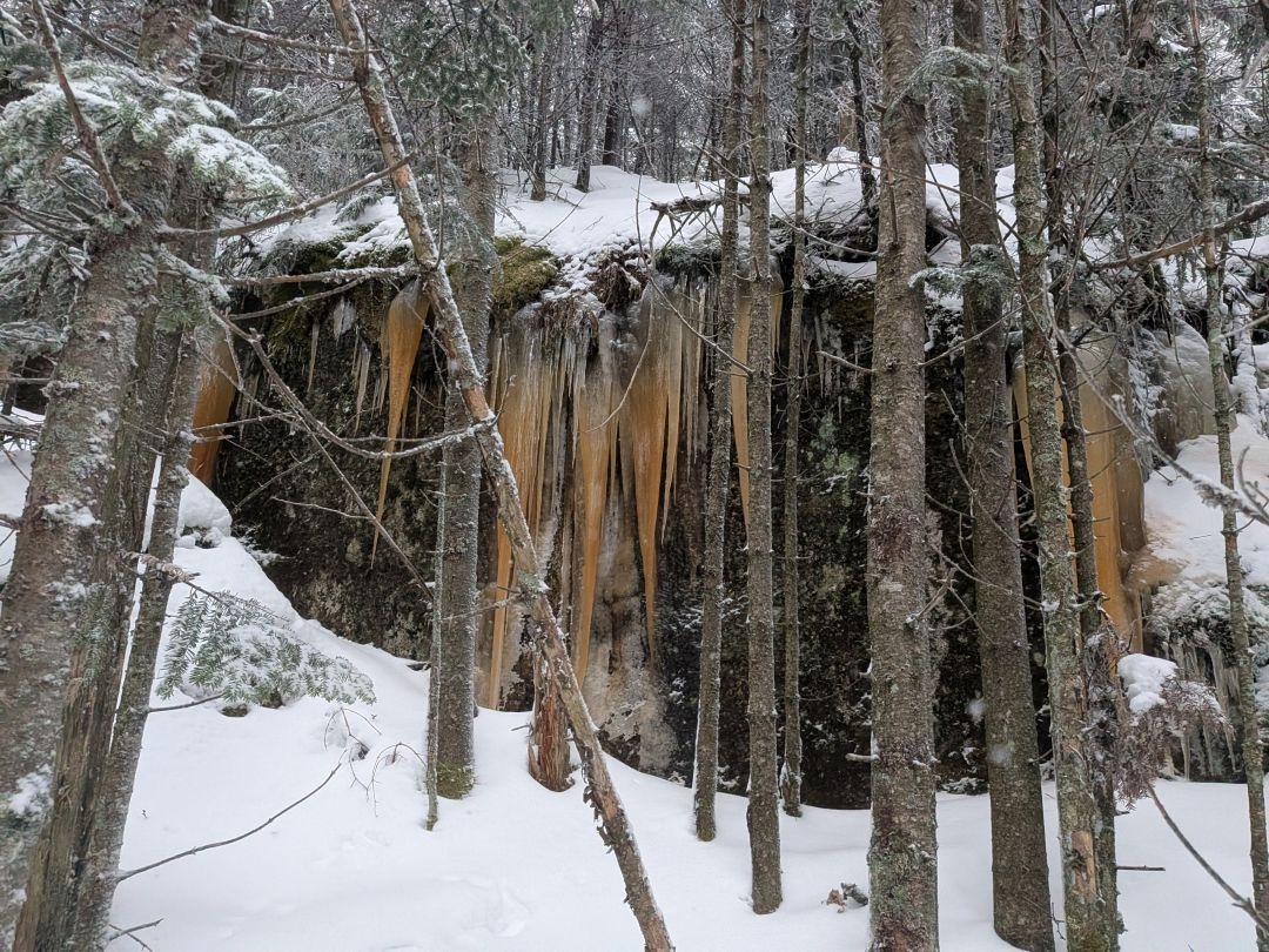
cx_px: 634
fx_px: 880
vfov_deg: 56.8
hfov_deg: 71.6
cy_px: 476
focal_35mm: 24
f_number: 1.7
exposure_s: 1/1527
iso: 1492
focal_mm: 4.53
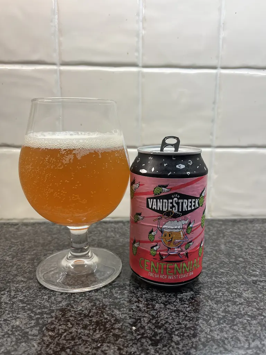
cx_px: 133
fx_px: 266
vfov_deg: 67.3
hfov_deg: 53.1
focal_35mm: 26
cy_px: 178
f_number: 1.6
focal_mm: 5.1
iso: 80
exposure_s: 1/100
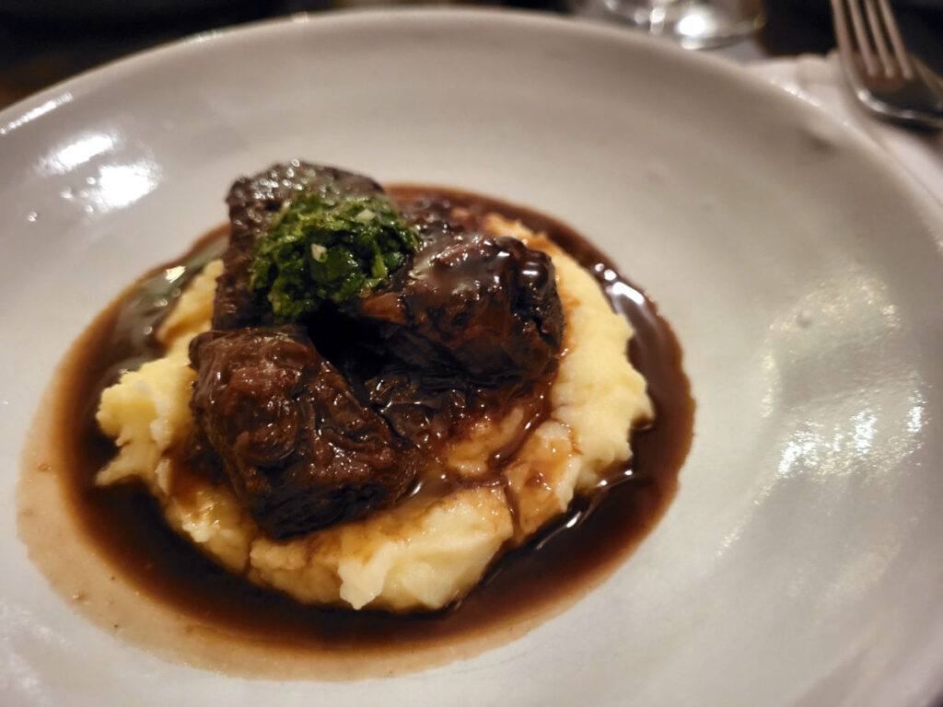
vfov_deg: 53.1
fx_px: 708
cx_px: 472
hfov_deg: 67.3
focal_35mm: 26
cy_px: 354
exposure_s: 1/9.09
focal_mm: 5.4
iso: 1250
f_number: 1.8
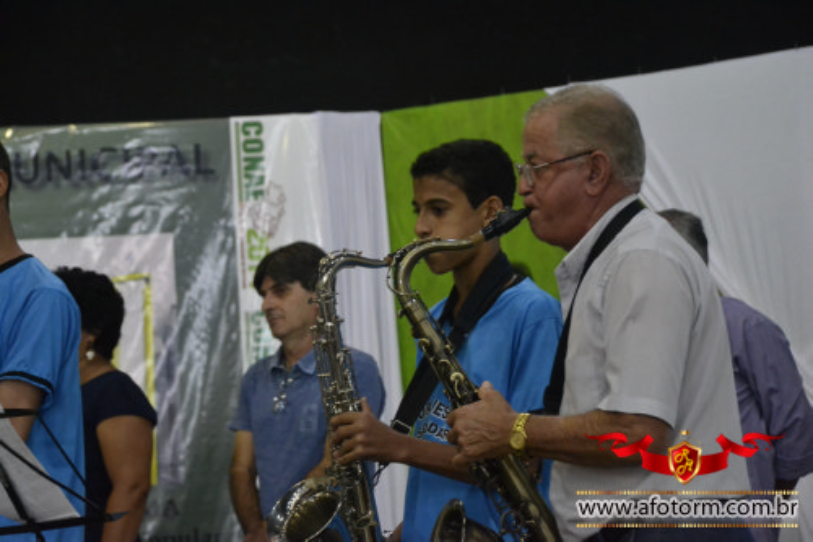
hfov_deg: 17.1
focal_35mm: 120
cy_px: 271
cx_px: 406
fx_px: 2709
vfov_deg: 11.4
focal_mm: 80
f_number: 5.6
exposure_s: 1/40
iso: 3200
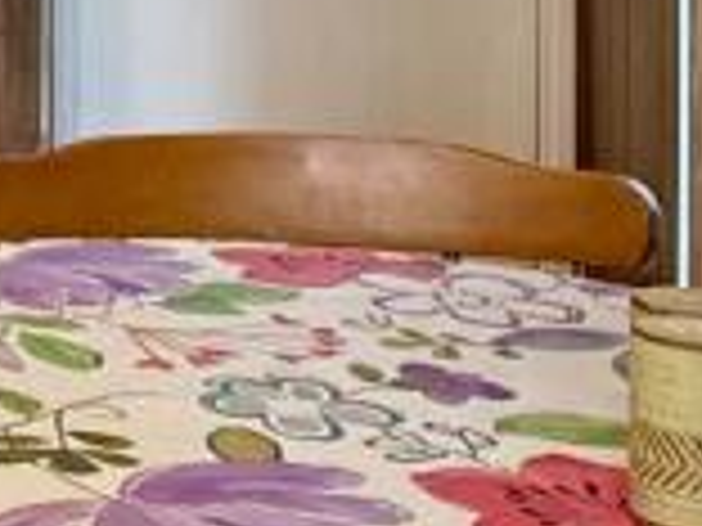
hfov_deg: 18.7
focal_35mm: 92
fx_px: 1866
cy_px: -144
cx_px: -360
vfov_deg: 15.4
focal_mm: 2.22
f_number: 2.2
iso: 320
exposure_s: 1/50
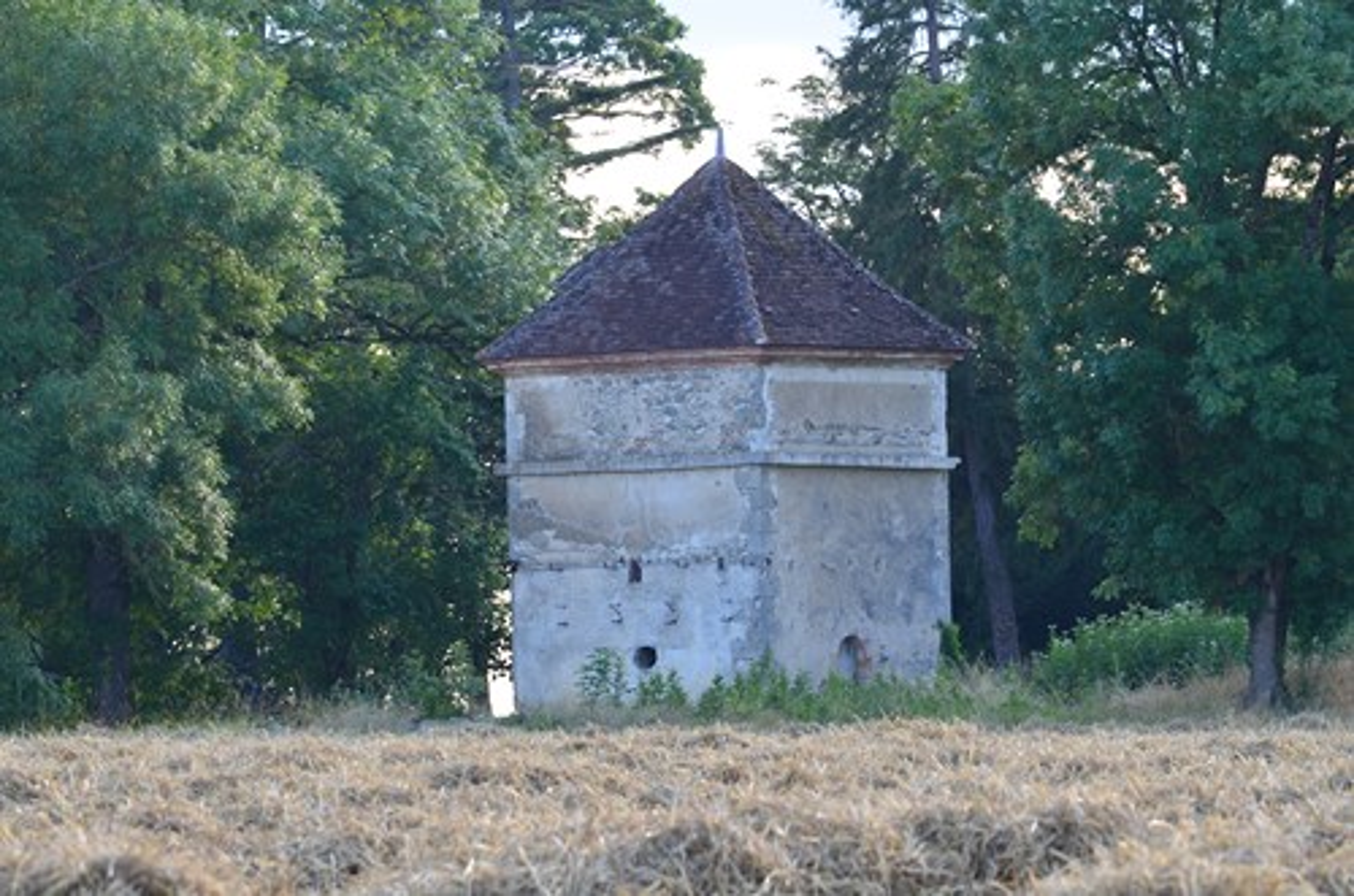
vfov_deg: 5.5
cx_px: 677
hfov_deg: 8.3
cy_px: 448
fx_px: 9288
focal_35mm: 248
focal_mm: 165
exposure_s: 1/60
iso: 250
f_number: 10
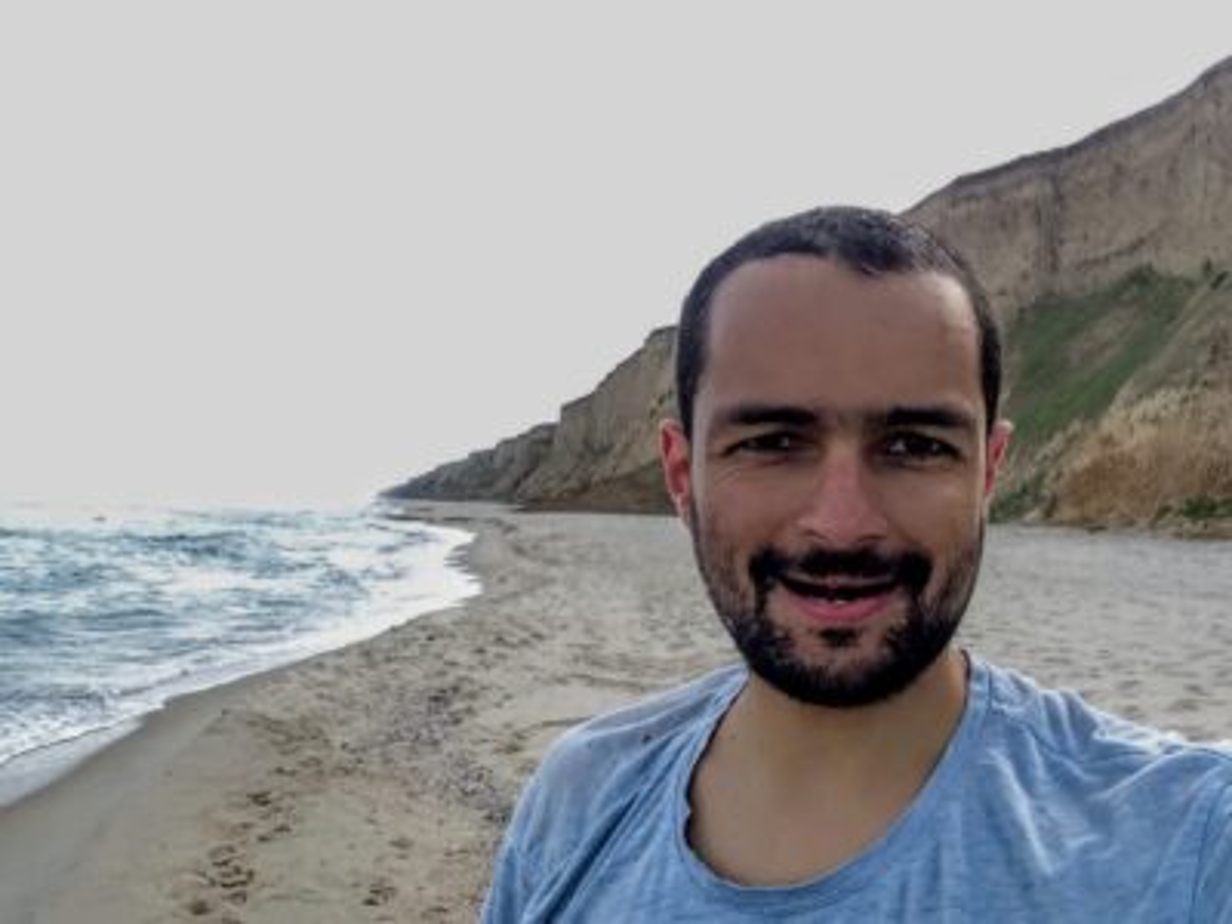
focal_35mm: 31
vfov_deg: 45.4
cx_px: 616
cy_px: 462
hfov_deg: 58.4
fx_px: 1103
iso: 50
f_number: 2.4
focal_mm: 2.15
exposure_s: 1/534
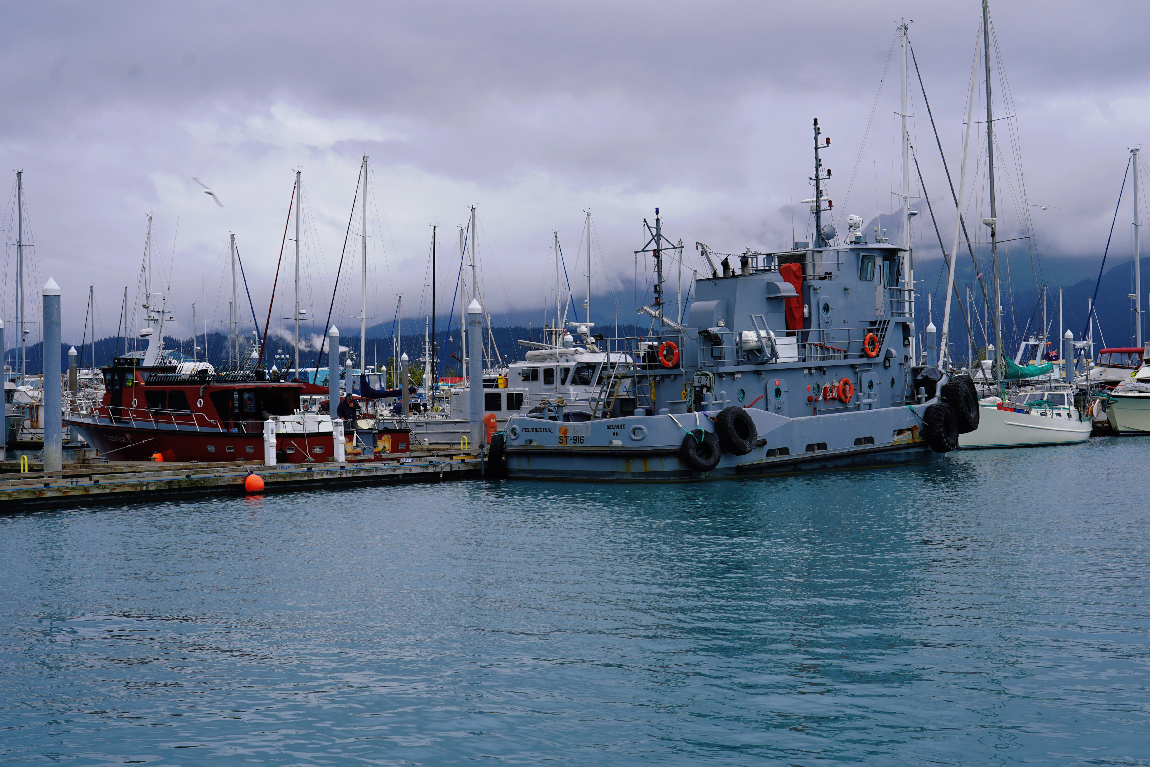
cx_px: 575
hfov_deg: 44.5
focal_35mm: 44
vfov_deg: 30.5
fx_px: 1405
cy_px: 384
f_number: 8
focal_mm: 44
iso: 100
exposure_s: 1/125
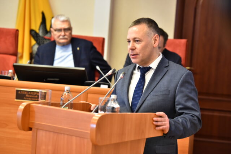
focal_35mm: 98
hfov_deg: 20.8
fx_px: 629
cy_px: 77
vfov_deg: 14.0
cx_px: 116
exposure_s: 1/100
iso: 2500
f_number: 3.5
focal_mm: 98
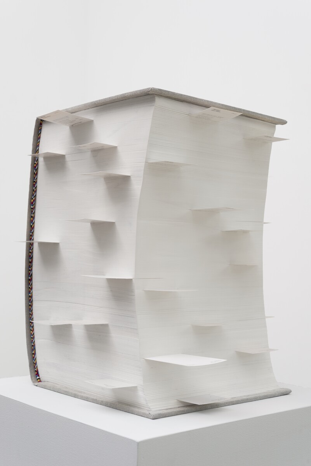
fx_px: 647
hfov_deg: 27.0
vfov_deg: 39.6
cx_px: 156
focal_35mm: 50
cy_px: 233
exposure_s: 1/160
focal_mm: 50
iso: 200
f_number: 8
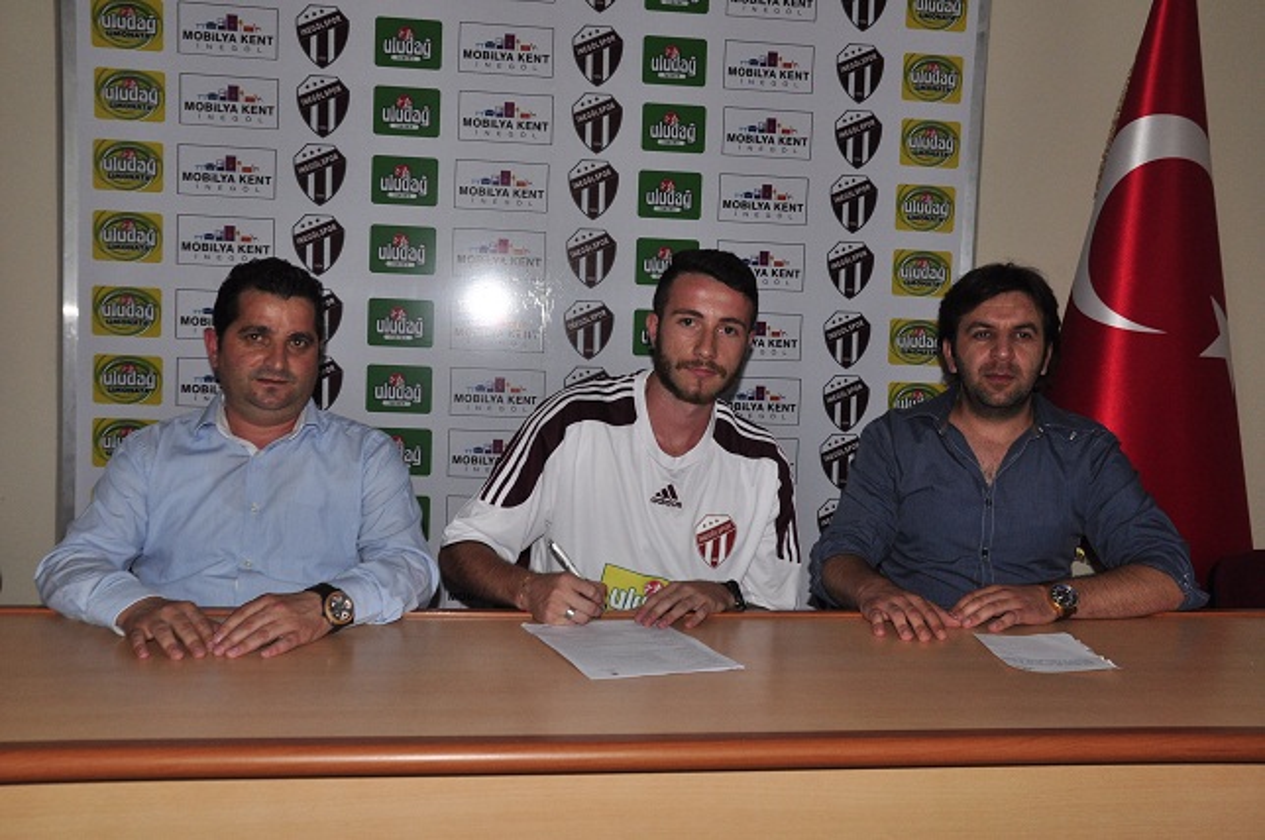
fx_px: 1264
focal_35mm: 36
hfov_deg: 53.2
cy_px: 420
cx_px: 632
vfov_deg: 36.8
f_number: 7.1
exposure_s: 1/200
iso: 500
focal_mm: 24
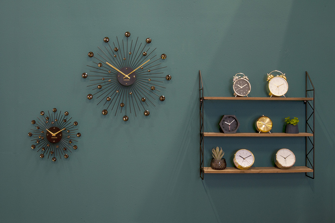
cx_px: 168
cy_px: 112
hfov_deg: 53.2
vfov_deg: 36.8
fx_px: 335
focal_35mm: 36
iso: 160
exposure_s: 2.5
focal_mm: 24
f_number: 18
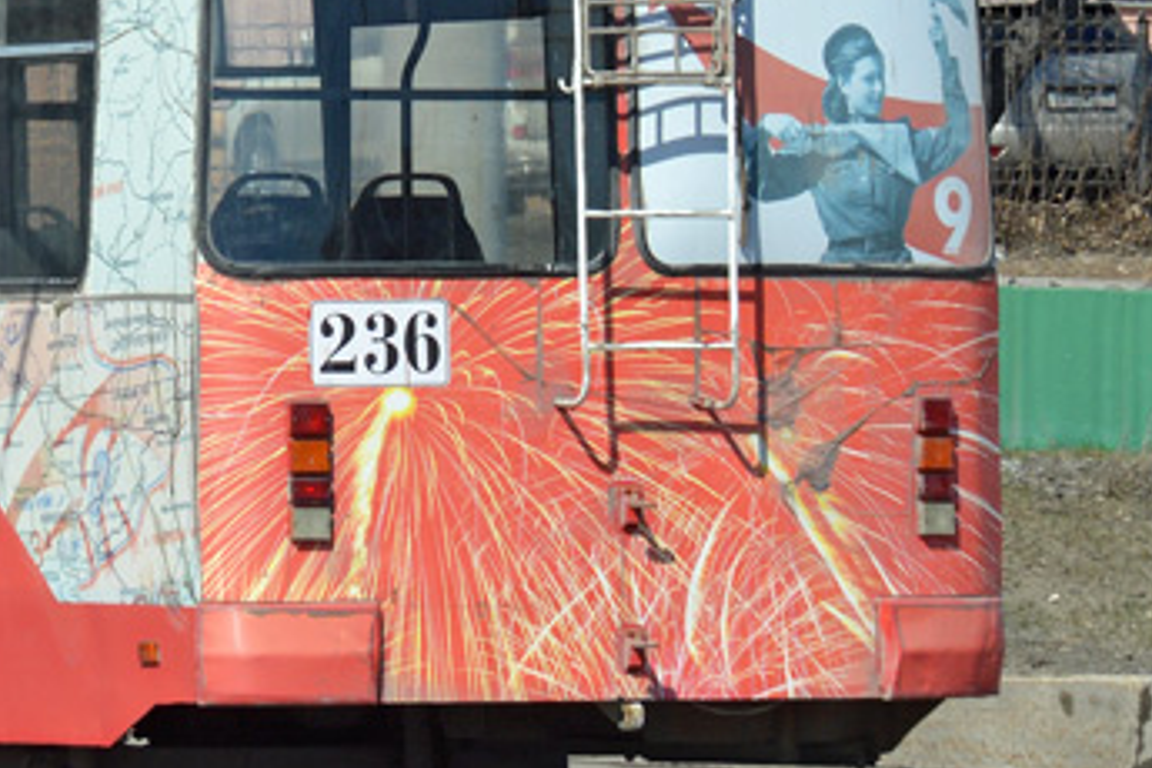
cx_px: -140
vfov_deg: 2.5
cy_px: -207
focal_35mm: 548
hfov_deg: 3.8
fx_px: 17526
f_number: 13
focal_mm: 105
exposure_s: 1/250
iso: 100
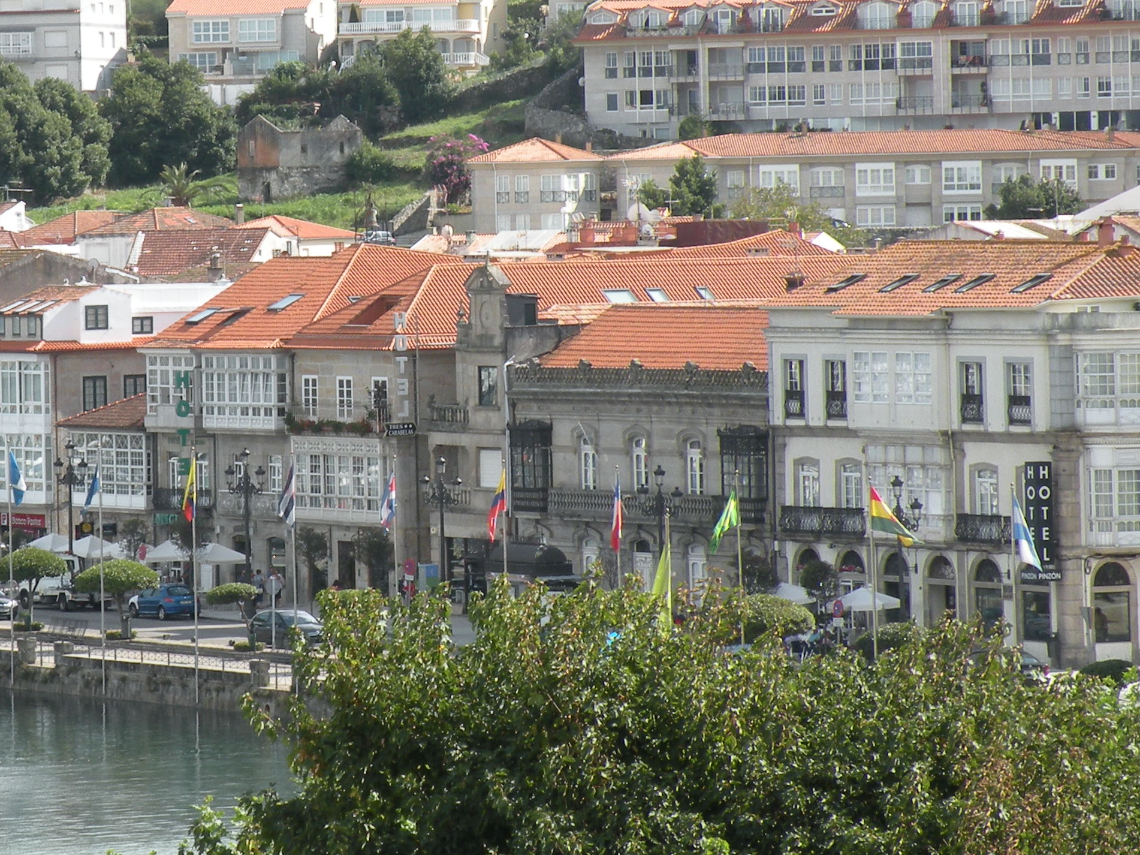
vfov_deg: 7.0
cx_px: 364
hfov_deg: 9.4
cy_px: 171
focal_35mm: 211
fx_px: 6948
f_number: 6.3
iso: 64
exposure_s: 1/154
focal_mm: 19.4
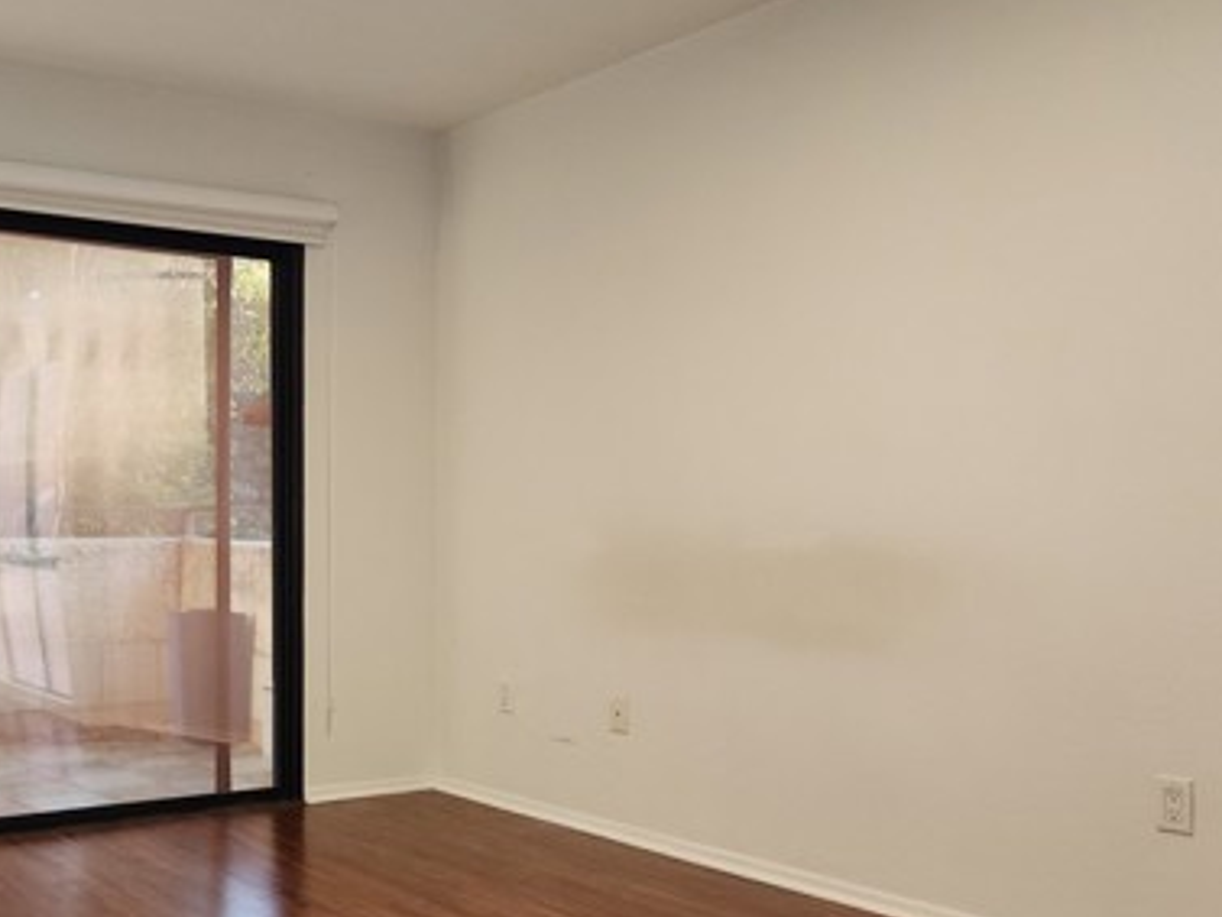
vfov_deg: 36.6
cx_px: 259
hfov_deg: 45.6
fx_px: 1377
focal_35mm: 39
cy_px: 586
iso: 125
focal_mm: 5.4
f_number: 1.8
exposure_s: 1/60
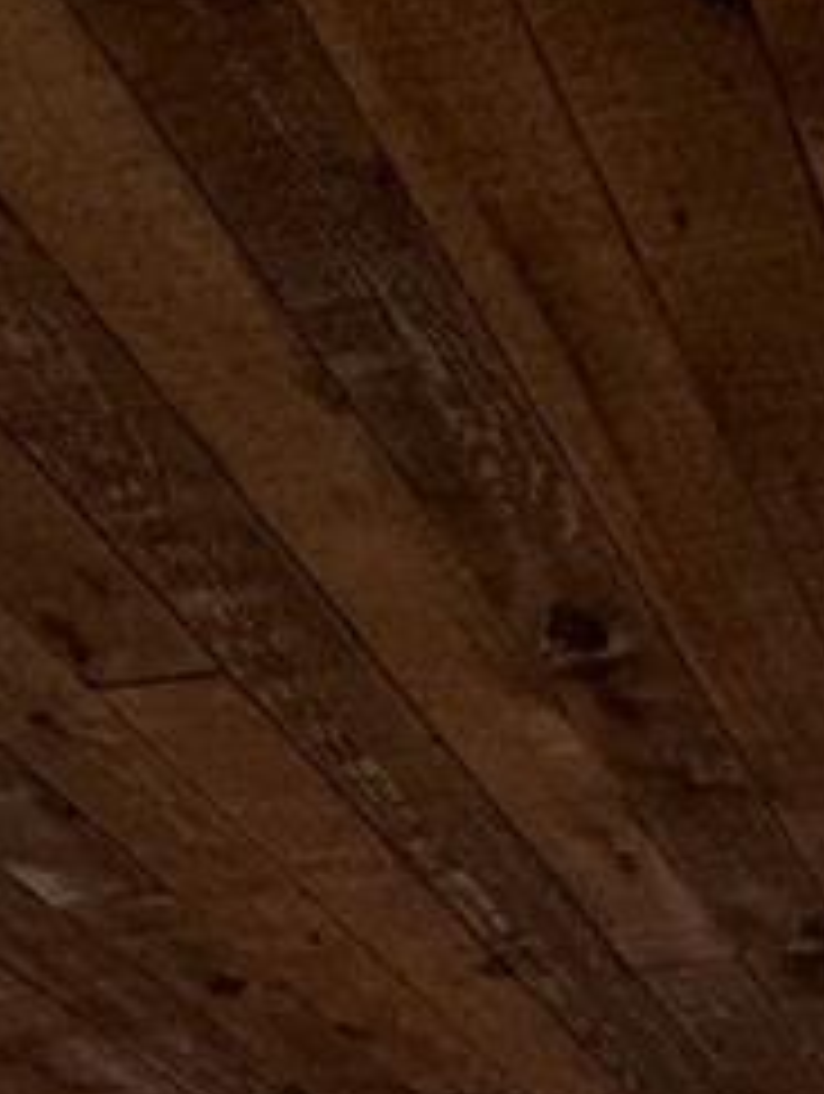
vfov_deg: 15.9
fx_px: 2184
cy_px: 2530
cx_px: 1049
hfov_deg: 19.8
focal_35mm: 69
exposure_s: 1/120
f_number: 2.2
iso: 250
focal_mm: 2.22
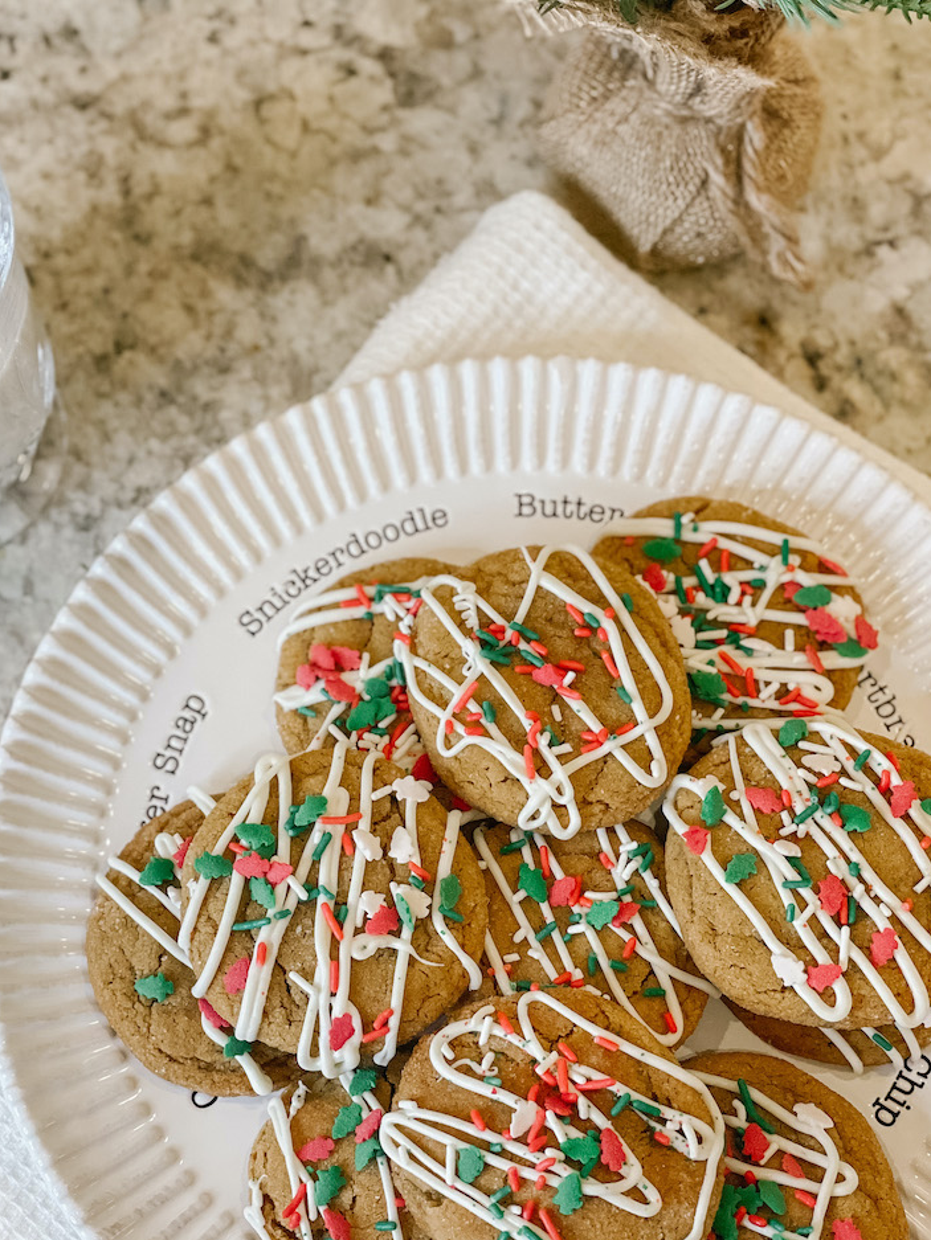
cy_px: 617
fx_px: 2653
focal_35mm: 74
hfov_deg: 19.9
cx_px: 362
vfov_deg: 26.3
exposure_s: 1/120
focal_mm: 6
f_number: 2
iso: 160
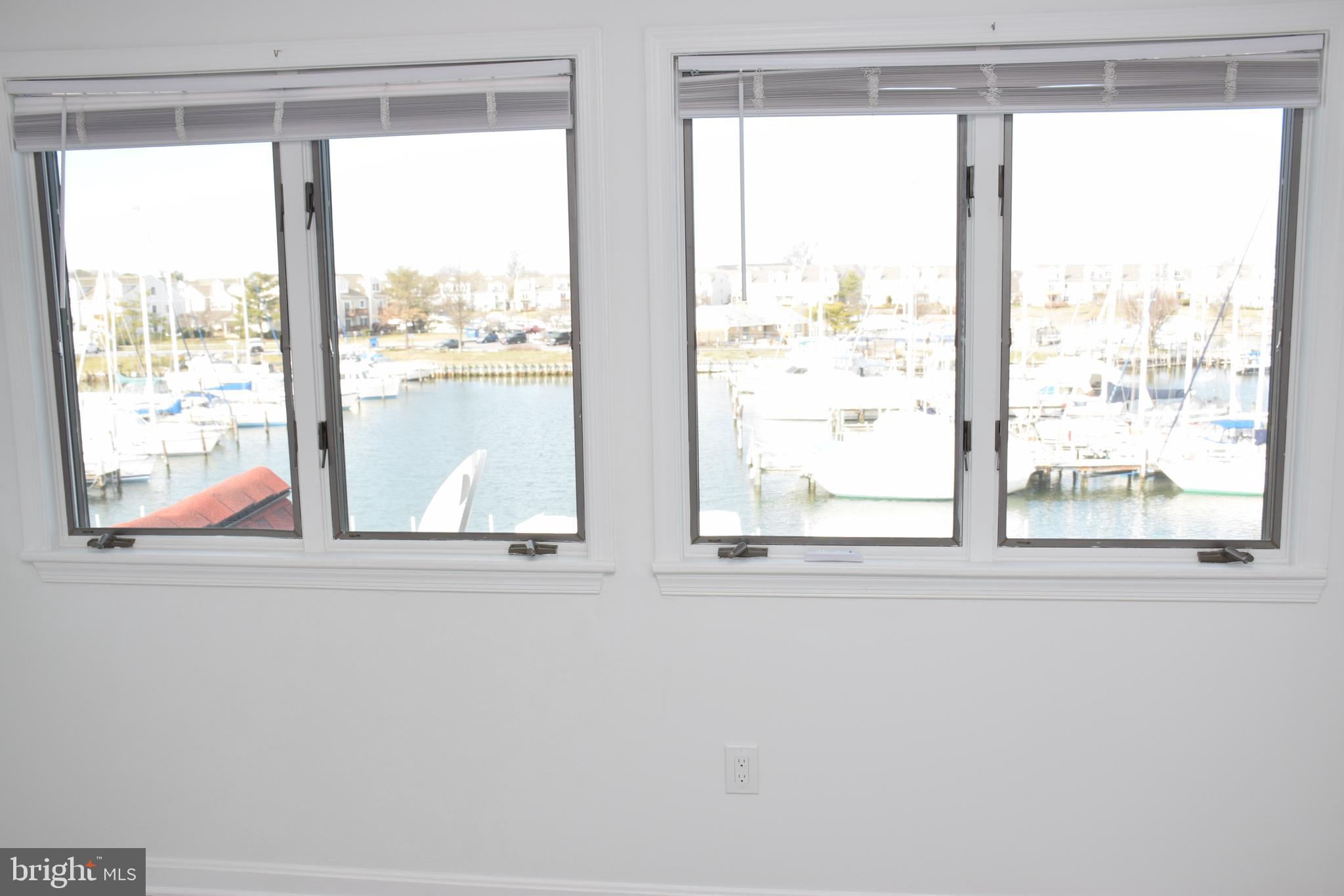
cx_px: 672
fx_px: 1232
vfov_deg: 40.0
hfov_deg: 57.2
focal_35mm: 33
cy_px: 448
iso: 400
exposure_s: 1/200
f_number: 5.6
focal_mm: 22
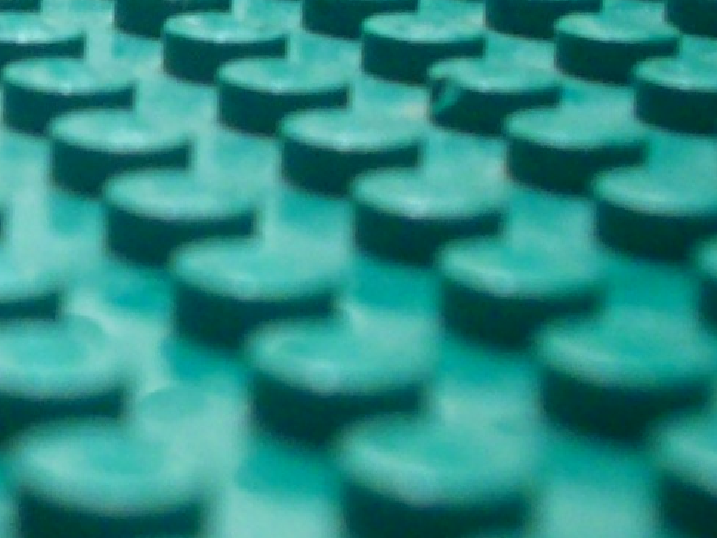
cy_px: -201
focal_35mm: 152
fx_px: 3149
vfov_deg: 9.6
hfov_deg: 11.9
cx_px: -581
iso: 160
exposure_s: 1/17.6
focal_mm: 6
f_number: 2.7
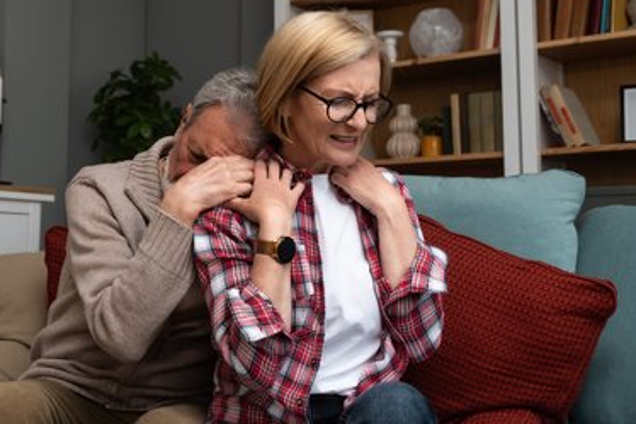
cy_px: 165
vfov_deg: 25.0
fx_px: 954
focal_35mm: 54
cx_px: 241
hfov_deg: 36.7
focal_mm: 40
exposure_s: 1/125
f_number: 5.6
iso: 125
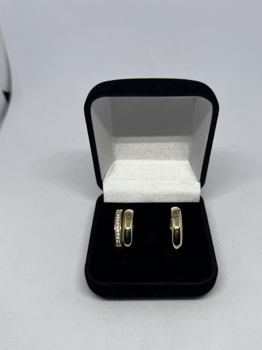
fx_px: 323
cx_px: 150
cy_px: 202
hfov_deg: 44.0
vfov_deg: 56.6
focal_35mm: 32
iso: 50
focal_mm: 5.7
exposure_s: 1/326
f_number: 1.5
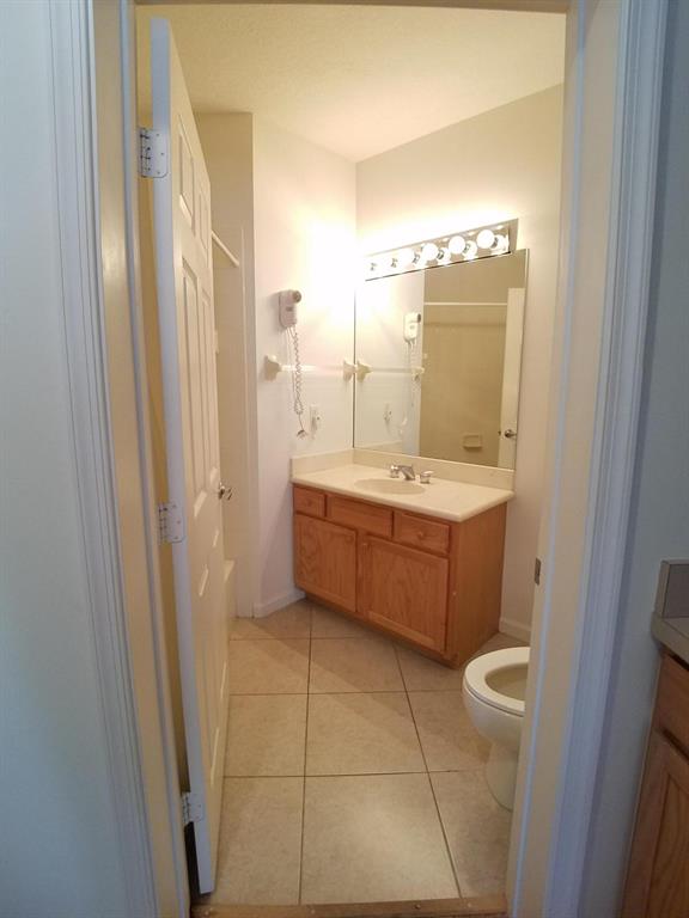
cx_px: 344
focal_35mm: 26
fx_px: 690
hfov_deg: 53.1
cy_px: 459
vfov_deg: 67.3
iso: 125
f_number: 1.7
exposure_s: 1/40
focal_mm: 4.2
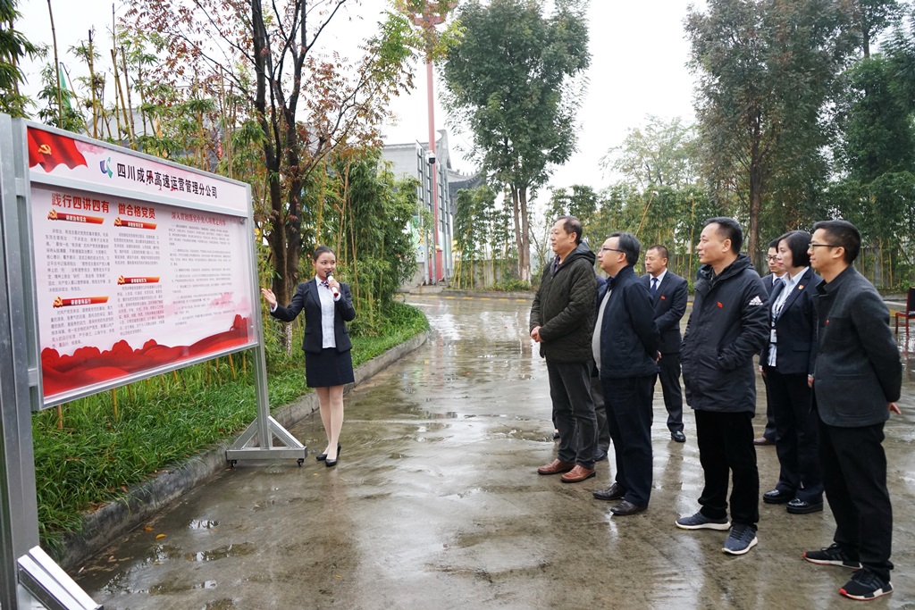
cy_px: 305
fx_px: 712
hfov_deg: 65.5
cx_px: 458
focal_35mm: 28
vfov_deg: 46.4
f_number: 3.5
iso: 1600
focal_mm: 28
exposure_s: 1/250
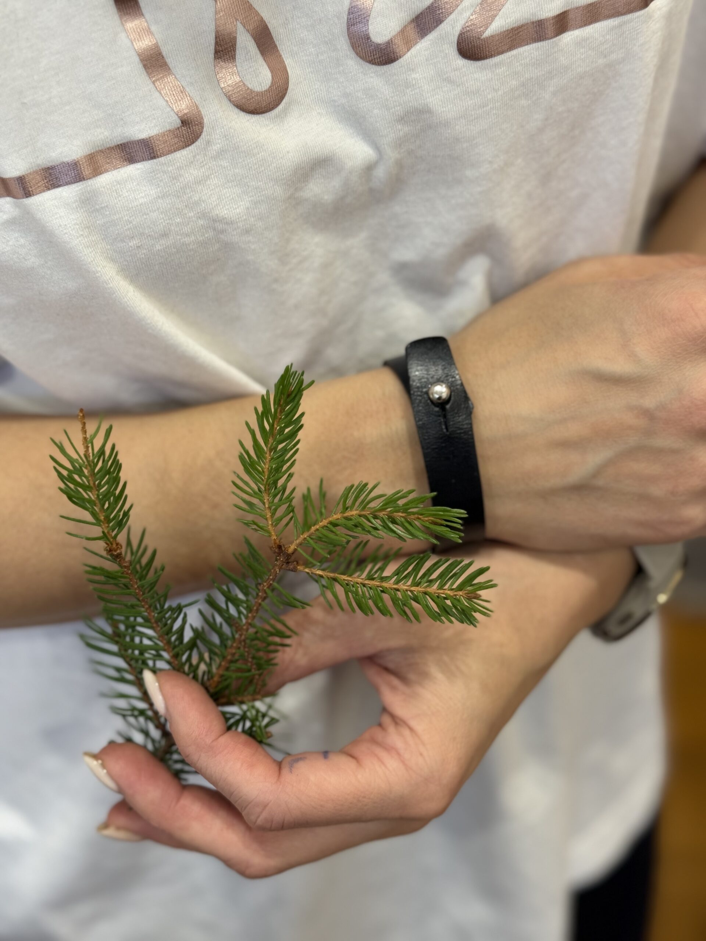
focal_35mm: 48
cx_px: 353
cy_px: 470
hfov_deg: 30.3
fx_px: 1305
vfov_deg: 39.7
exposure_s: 1/50
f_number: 1.78
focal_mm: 6.76
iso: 80
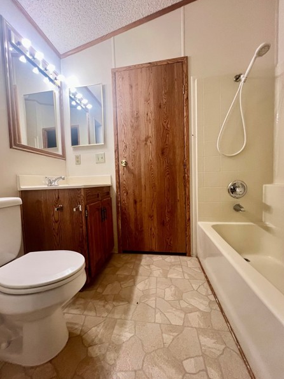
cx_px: 132
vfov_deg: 102.0
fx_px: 153
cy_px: 191
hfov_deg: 85.6
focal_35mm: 14
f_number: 1.8
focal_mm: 1.57
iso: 320
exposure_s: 1/60
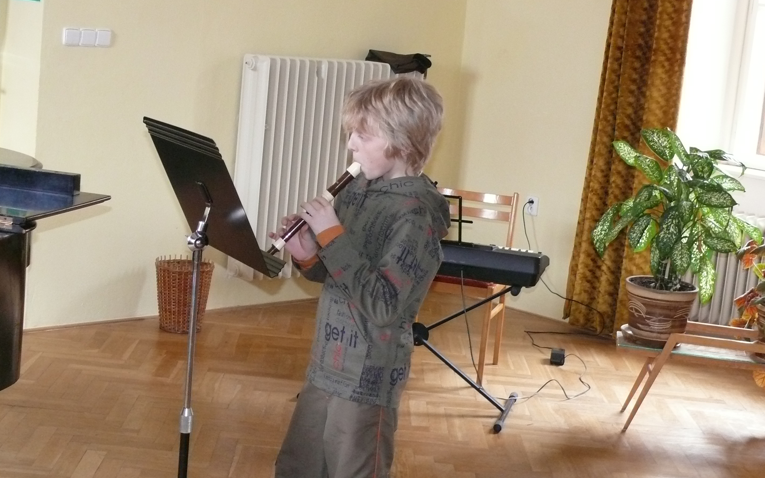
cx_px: 382
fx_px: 1397
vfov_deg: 19.4
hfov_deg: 30.6
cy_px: 228
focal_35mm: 67
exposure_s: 1/30
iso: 400
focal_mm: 10.5
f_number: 3.2
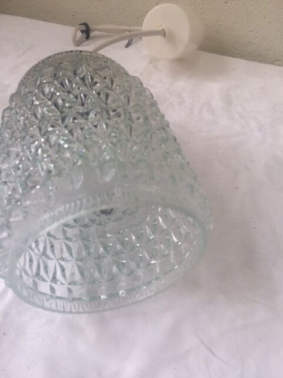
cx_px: 142
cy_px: 189
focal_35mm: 29
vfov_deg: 61.7
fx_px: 316
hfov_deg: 48.2
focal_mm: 4.15
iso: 32
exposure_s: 1/33
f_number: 2.2
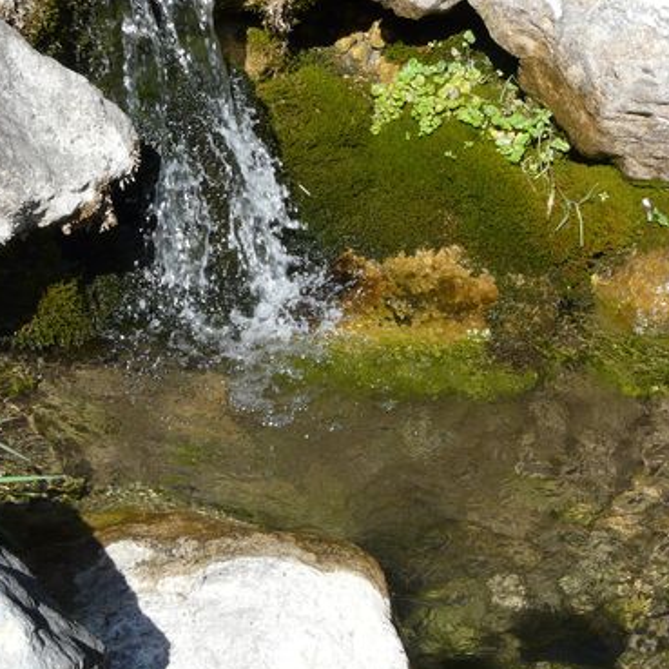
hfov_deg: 19.5
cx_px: 439
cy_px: 257
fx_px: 1946
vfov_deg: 19.5
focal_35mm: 89
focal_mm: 9.5
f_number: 5.6
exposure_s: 1/320
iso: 100
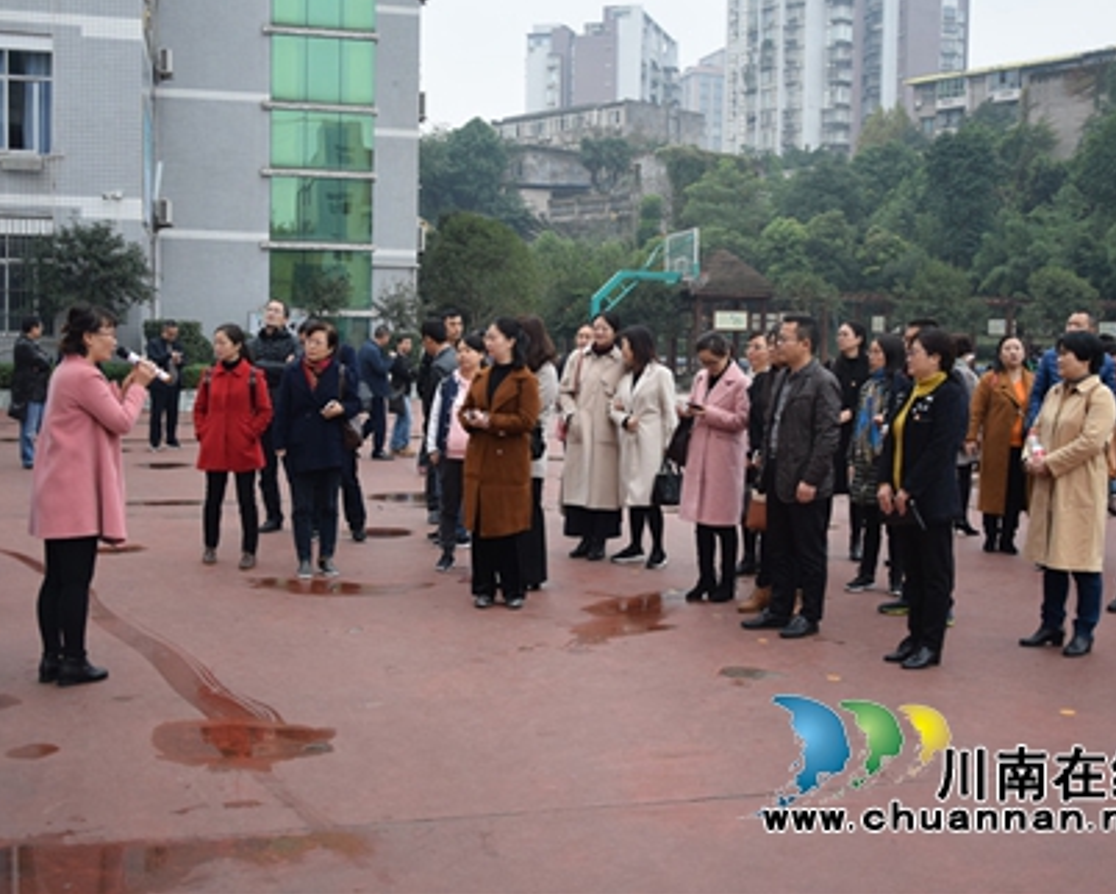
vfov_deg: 35.7
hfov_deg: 43.8
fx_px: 1388
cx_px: 566
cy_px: 435
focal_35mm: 42
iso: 800
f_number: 3.8
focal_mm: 24
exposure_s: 1/640
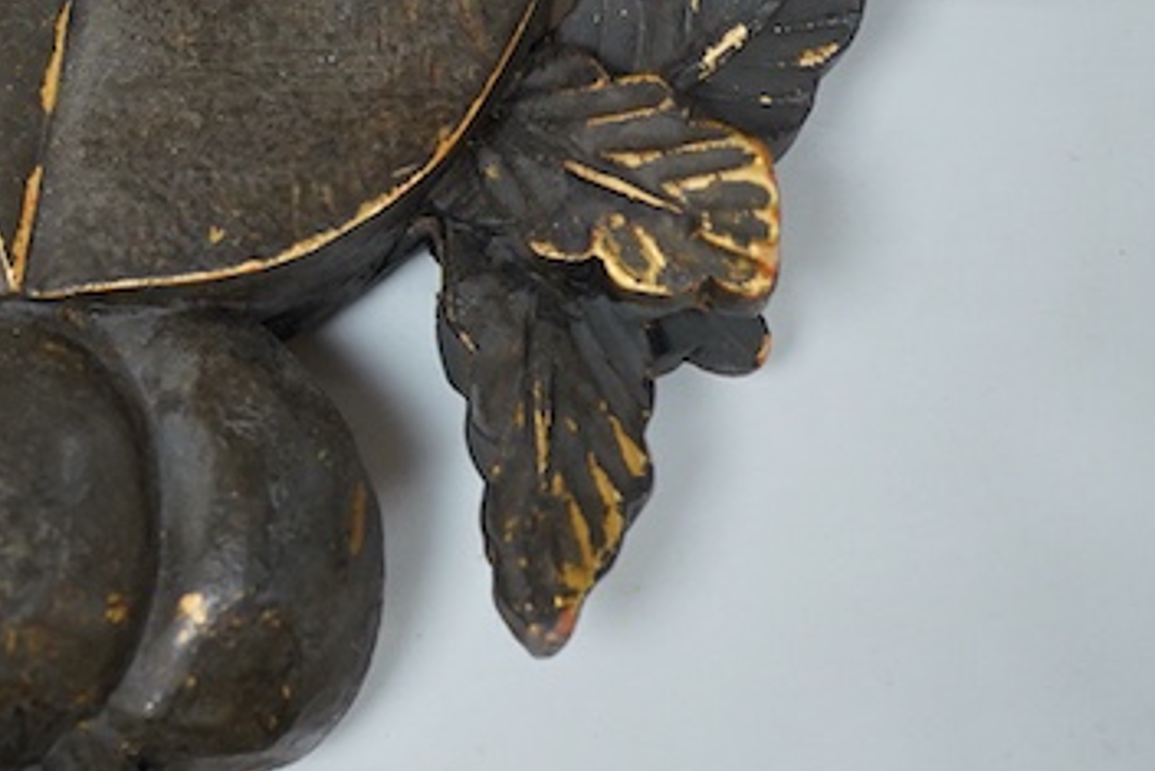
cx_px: -246
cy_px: 43
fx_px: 3691
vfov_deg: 11.8
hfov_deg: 17.0
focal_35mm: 115
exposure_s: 1/125
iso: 1250
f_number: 5.6
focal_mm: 30
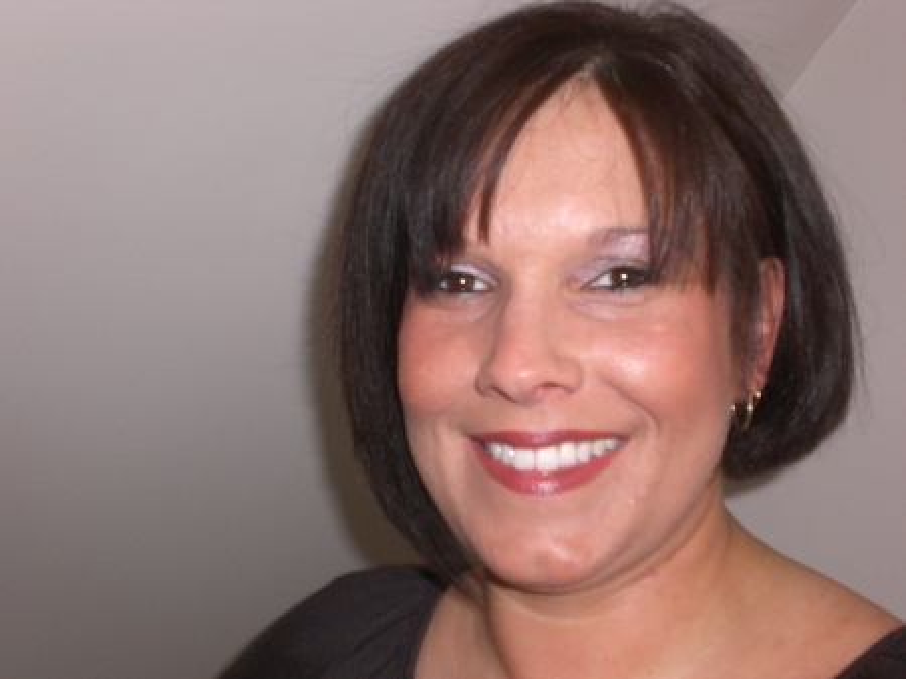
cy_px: 340
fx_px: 1334
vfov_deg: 28.5
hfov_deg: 37.5
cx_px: 453
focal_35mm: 51
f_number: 3.6
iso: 200
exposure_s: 1/60
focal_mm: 8.44
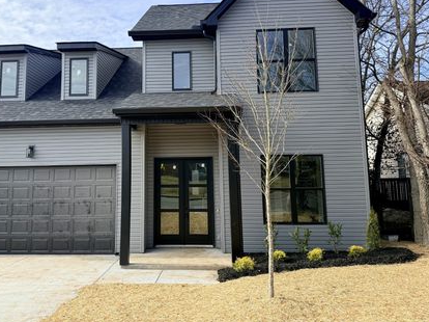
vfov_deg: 47.9
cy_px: 131
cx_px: 181
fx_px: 359
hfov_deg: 61.4
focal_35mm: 29
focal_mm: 6.76
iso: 125
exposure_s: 1/3584
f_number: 1.78
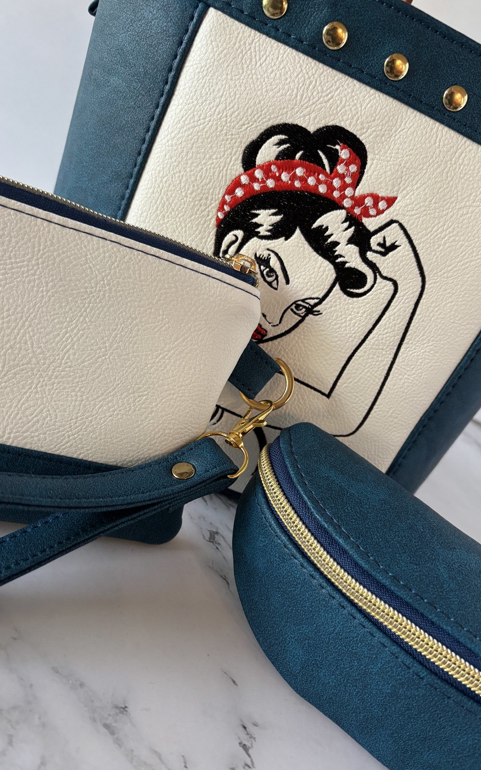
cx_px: 231
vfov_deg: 66.5
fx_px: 587
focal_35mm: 28
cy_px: 389
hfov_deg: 44.5
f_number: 1.6
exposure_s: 1/60
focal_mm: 5.96
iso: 250
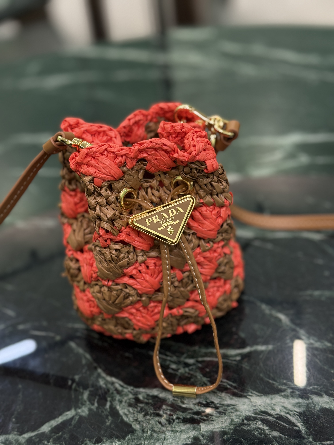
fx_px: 618
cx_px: 167
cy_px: 222
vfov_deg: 39.7
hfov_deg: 30.3
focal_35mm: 48
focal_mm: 6.76
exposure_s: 1/100
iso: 160
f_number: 1.78
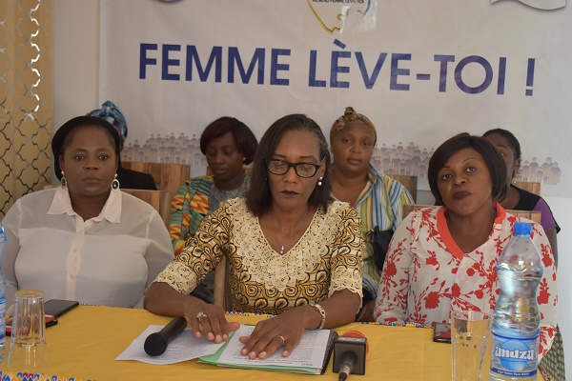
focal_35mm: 57
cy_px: 190
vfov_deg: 23.8
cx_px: 286
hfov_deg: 35.1
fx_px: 906
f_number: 4.8
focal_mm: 38
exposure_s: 1/125
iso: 900
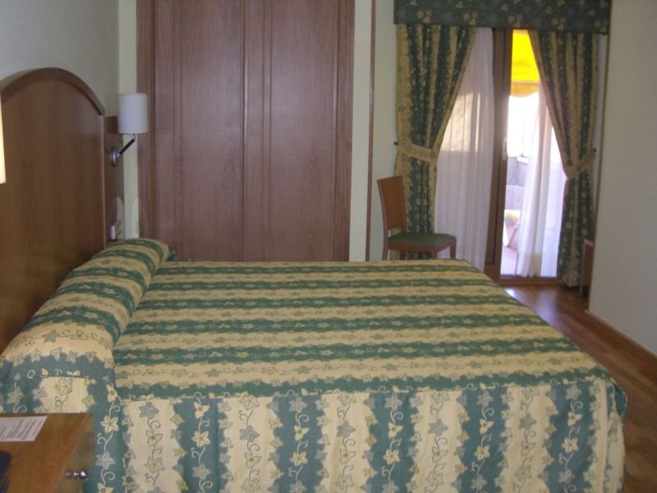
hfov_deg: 49.0
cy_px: 246
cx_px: 328
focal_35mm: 38
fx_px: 721
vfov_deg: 37.7
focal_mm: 6.2
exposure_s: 1/60
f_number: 2.7
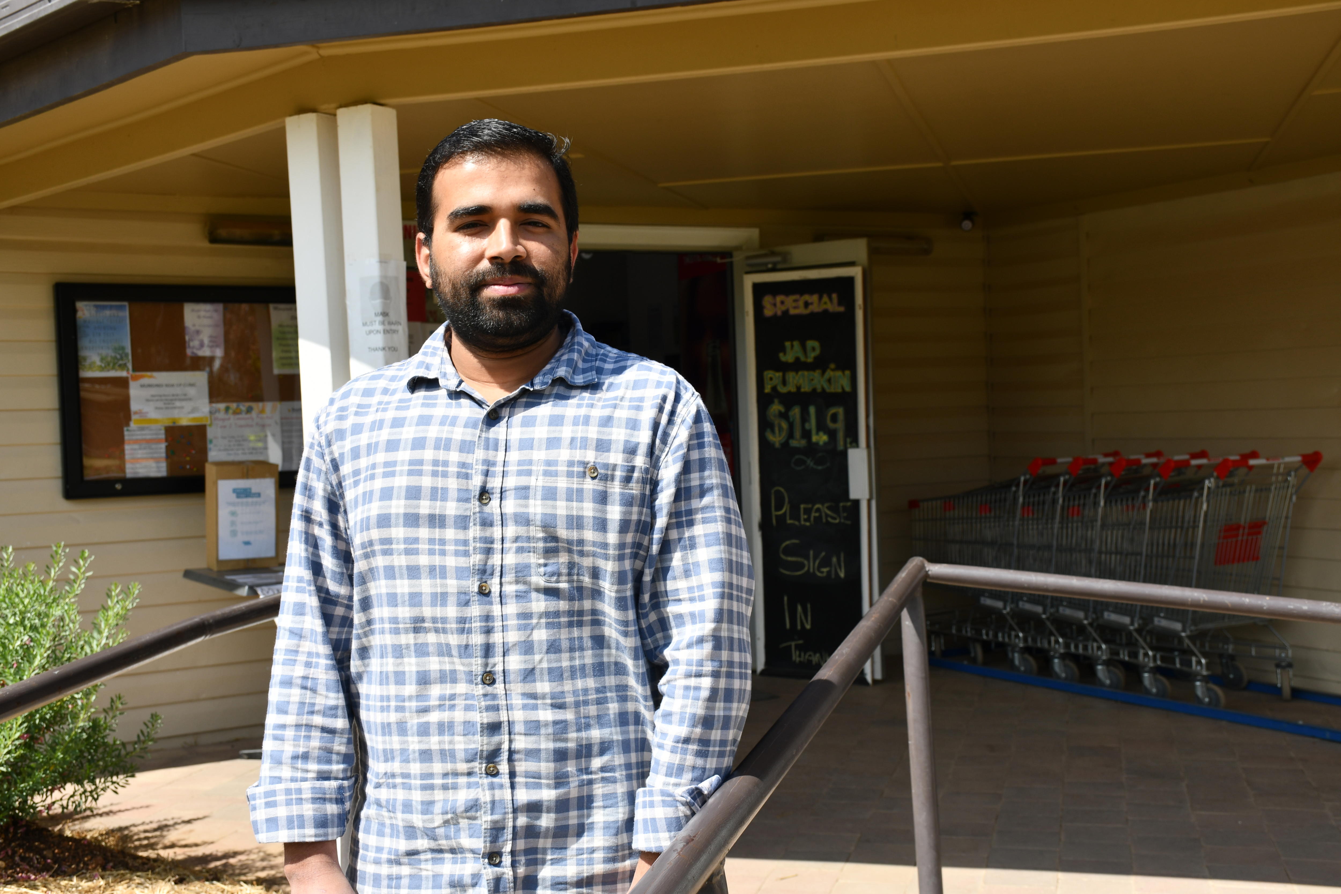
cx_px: 670
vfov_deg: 33.4
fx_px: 1490
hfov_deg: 48.5
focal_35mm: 40
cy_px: 447
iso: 100
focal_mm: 27
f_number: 8
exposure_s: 1/250
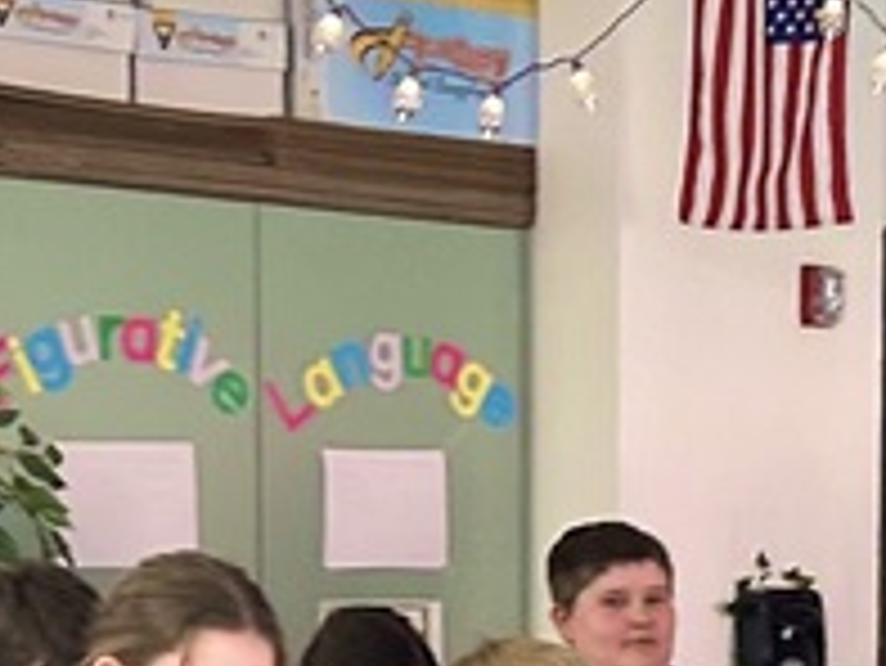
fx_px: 3457
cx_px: 765
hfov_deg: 14.5
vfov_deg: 10.8
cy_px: 828
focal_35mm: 135
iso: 200
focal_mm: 5.7
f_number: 1.5
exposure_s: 1/60
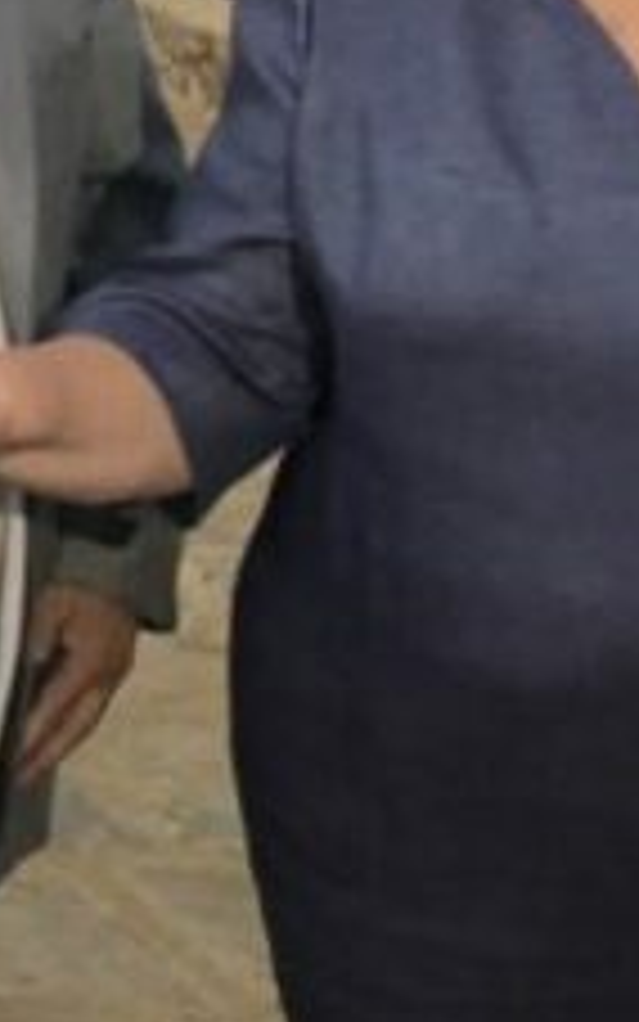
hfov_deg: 12.0
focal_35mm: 98
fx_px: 2729
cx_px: -590
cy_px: 299
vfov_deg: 21.1
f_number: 1.8
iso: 64
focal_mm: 4
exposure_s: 1/15
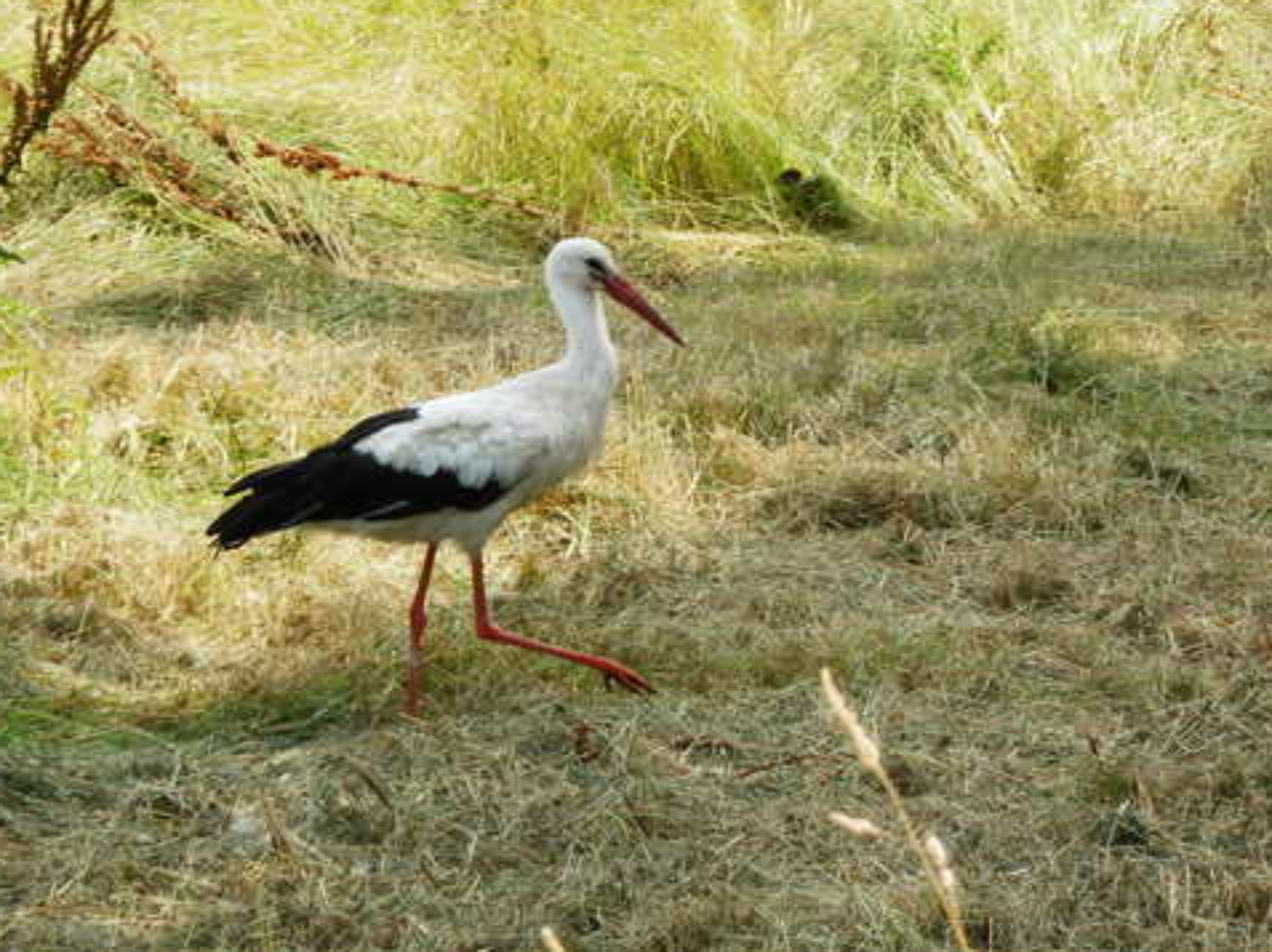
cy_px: 420
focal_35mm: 281
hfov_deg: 7.1
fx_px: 10318
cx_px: 557
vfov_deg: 5.3
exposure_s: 1/200
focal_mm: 44.4
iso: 80
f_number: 6.2
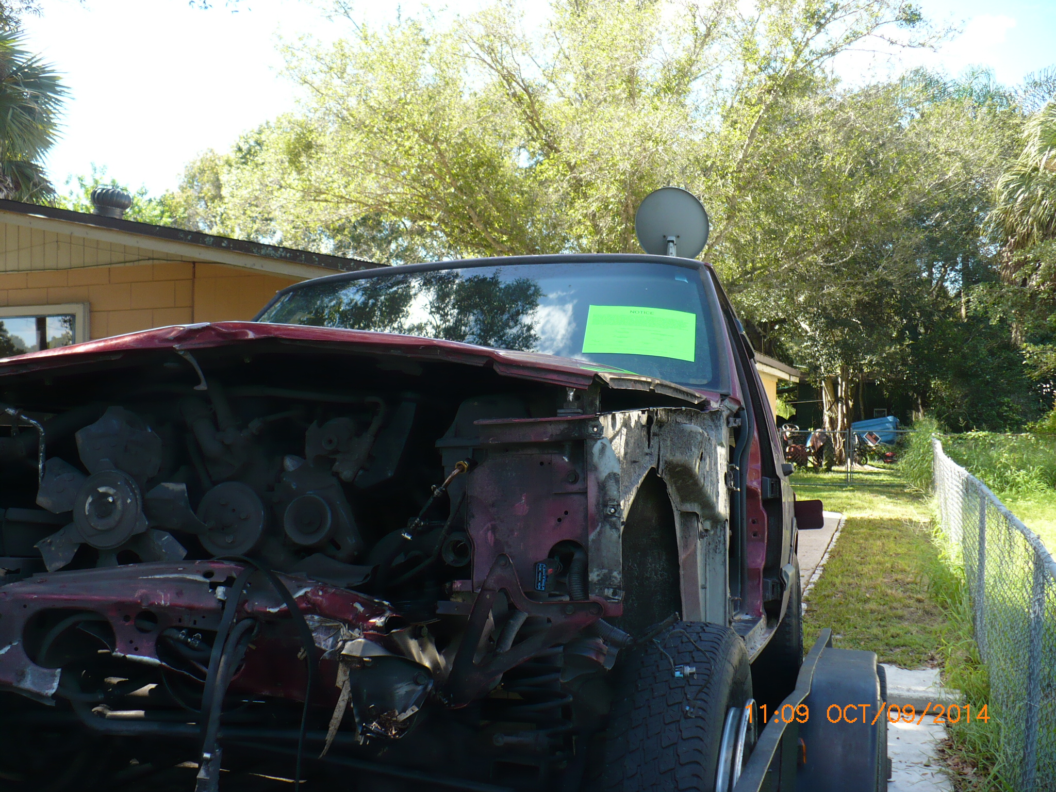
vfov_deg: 38.7
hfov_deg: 50.1
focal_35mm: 37
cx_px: 528
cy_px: 396
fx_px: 1129
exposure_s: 1/160
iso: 100
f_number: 2.8
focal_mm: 6.1
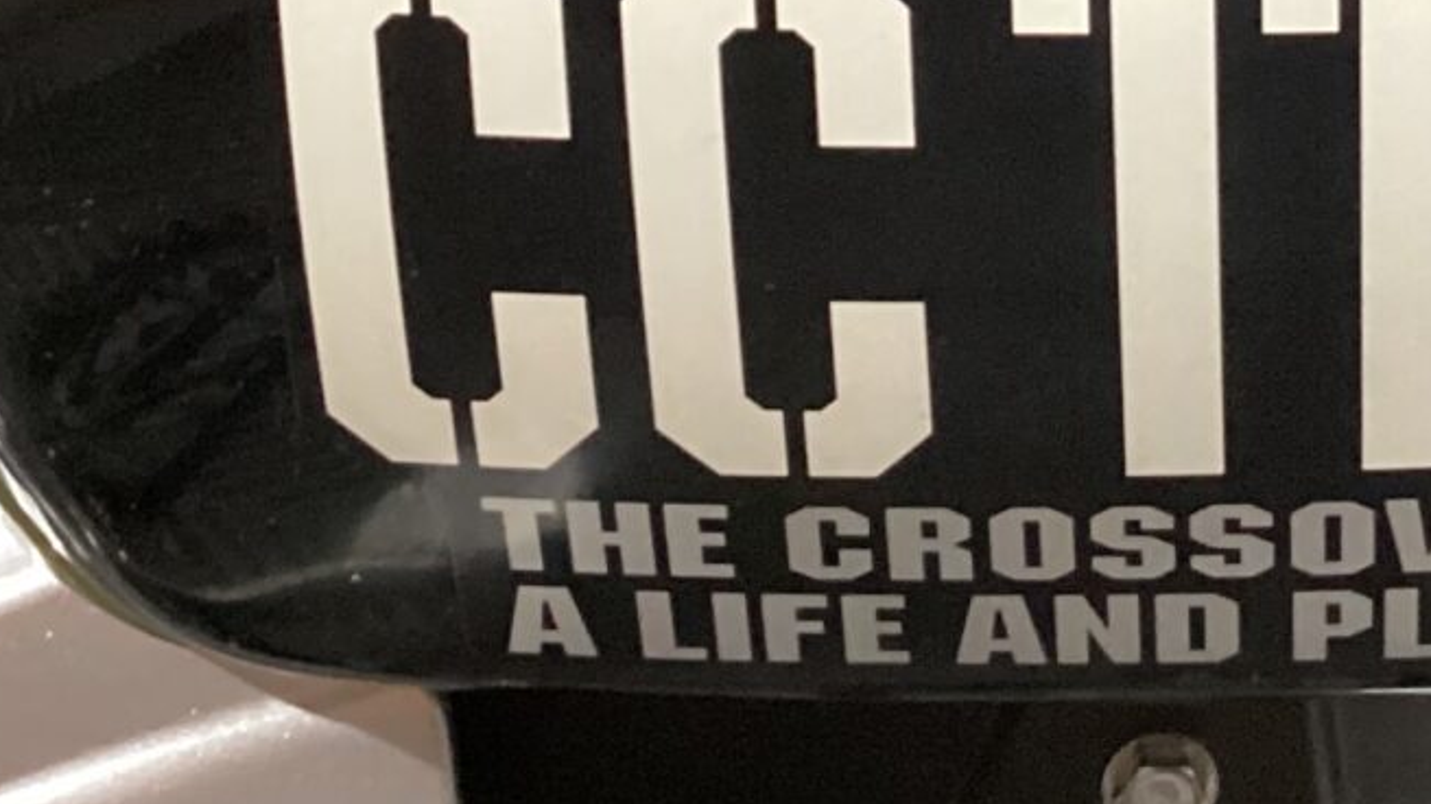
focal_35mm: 99
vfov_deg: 11.4
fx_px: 3755
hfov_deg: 21.1
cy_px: -642
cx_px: 1296
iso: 400
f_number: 2.4
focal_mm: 3.3
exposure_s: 1/30
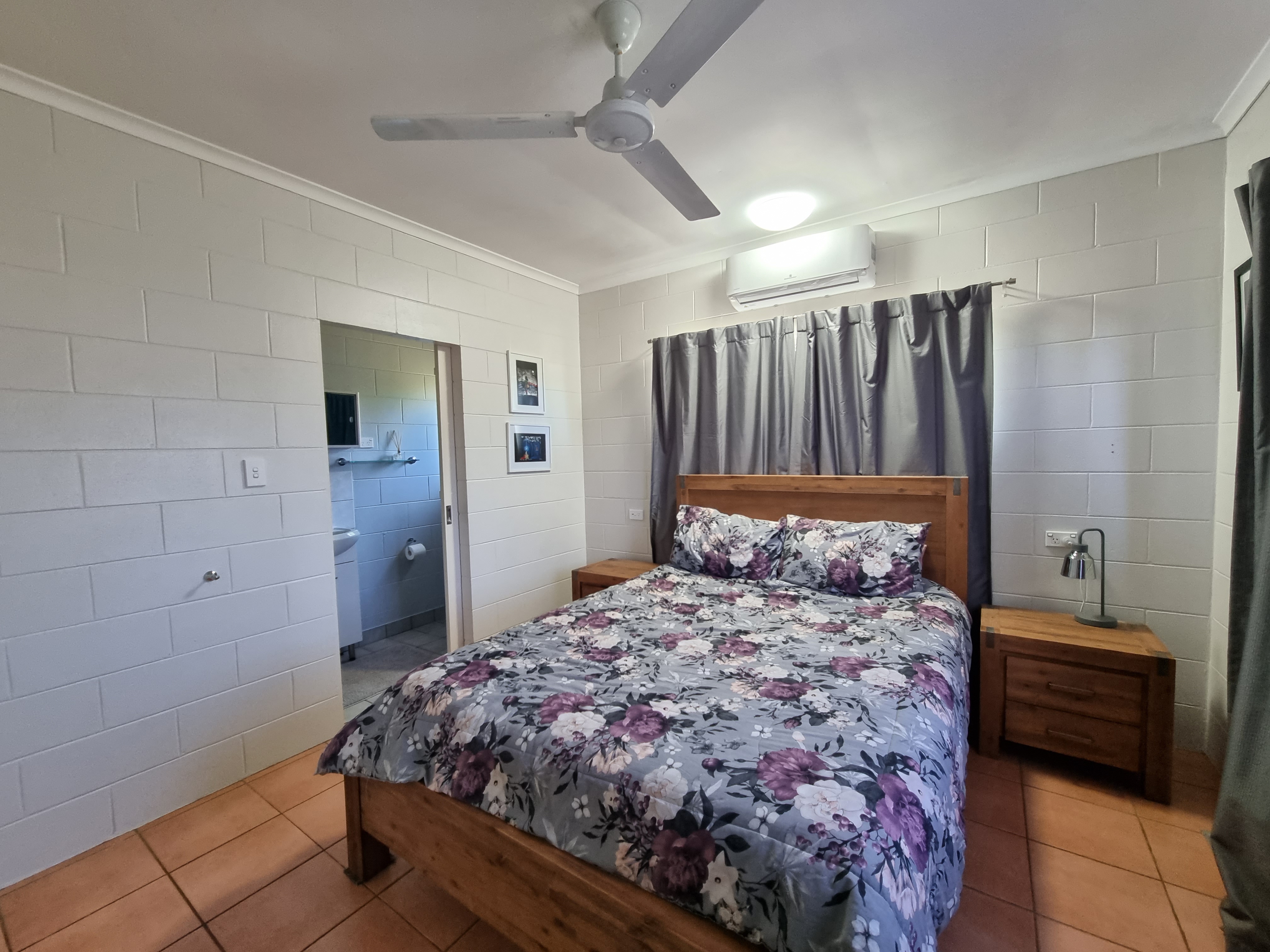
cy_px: 476
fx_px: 477
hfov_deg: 106.2
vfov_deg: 89.9
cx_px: 635
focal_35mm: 13
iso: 320
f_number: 2.2
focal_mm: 2.2
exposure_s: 1/50
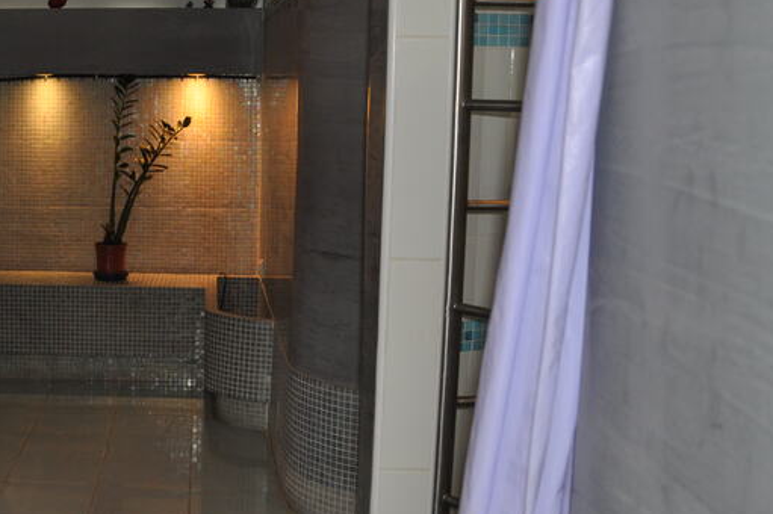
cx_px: 77
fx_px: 1137
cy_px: 241
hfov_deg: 35.3
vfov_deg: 25.5
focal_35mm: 53
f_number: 3.5
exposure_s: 1/30
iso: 400
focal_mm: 18
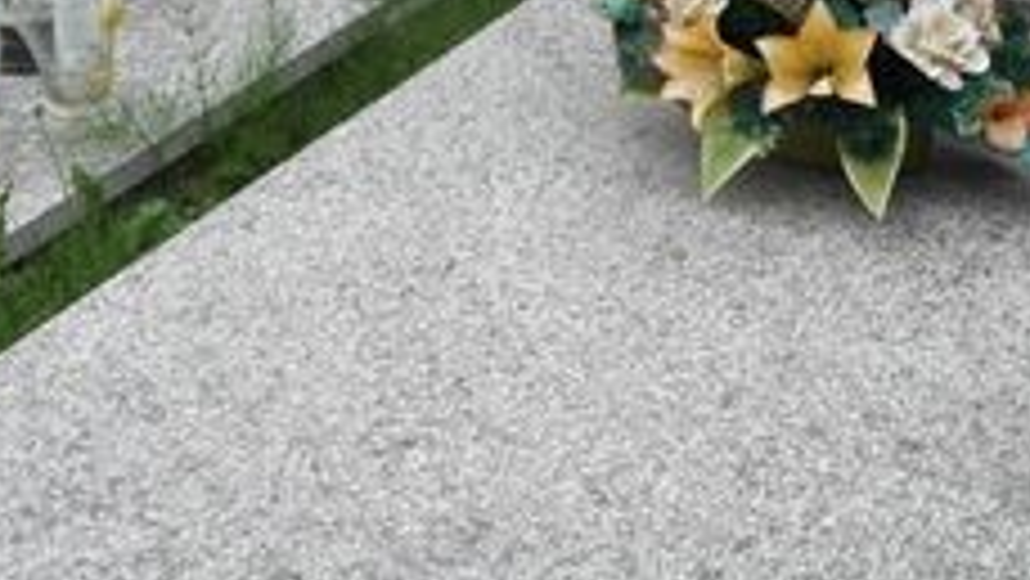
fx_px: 1994
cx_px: 517
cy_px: 333
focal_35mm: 73
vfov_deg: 16.5
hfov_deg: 29.0
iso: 80
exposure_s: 1/180
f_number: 3.4
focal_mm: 5.2
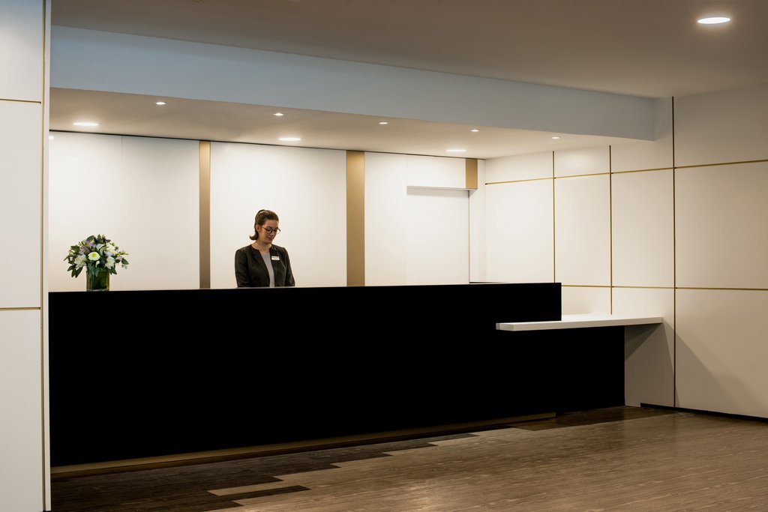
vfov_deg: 27.0
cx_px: 384
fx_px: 1067
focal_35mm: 50
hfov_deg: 39.6
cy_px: 256
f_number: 8
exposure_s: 1.5
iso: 100
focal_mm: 50
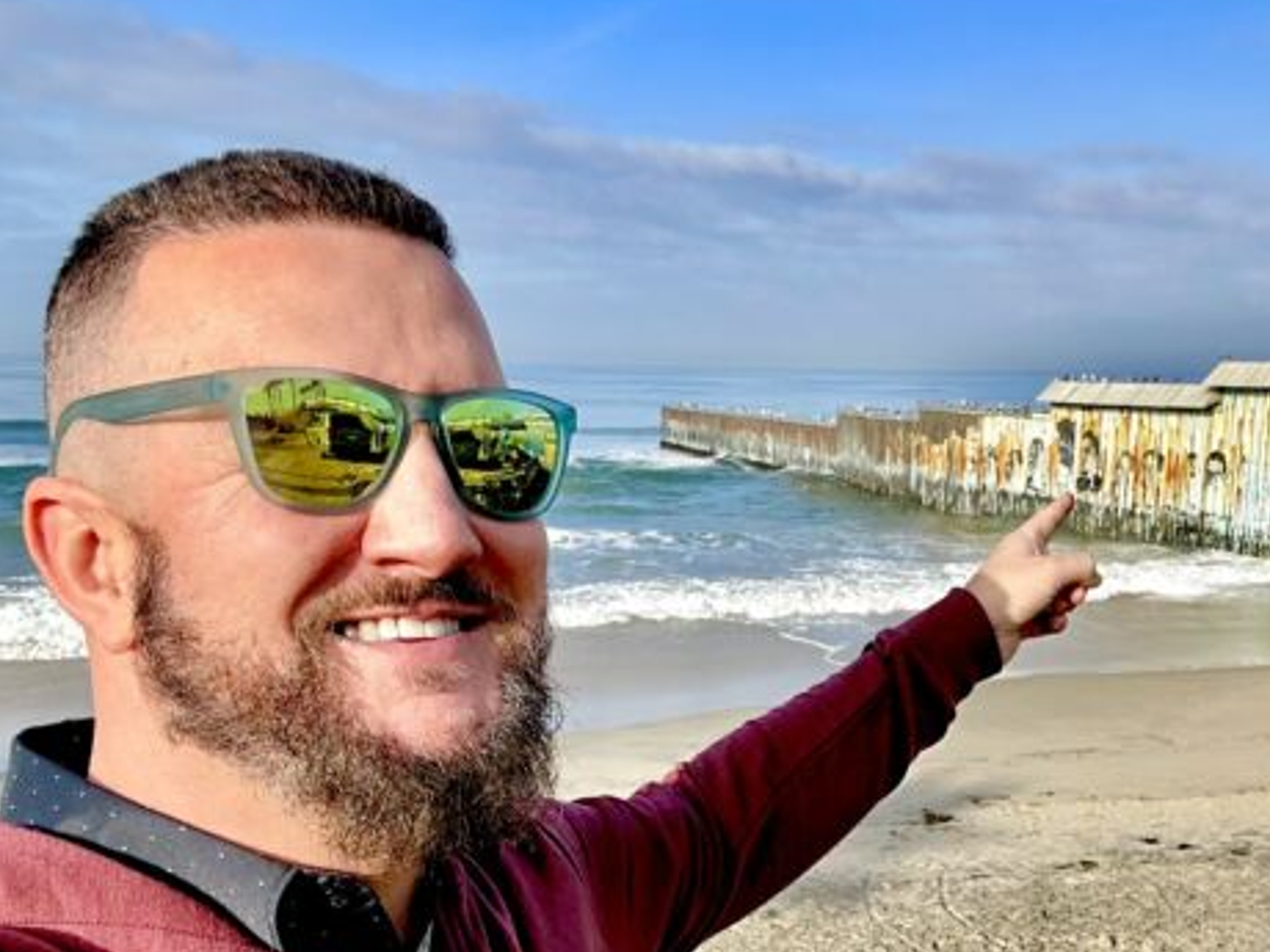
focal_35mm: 40
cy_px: 698
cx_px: 900
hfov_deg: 45.7
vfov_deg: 35.3
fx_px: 1468
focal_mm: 2.69
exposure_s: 1/1172
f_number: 1.9
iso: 25
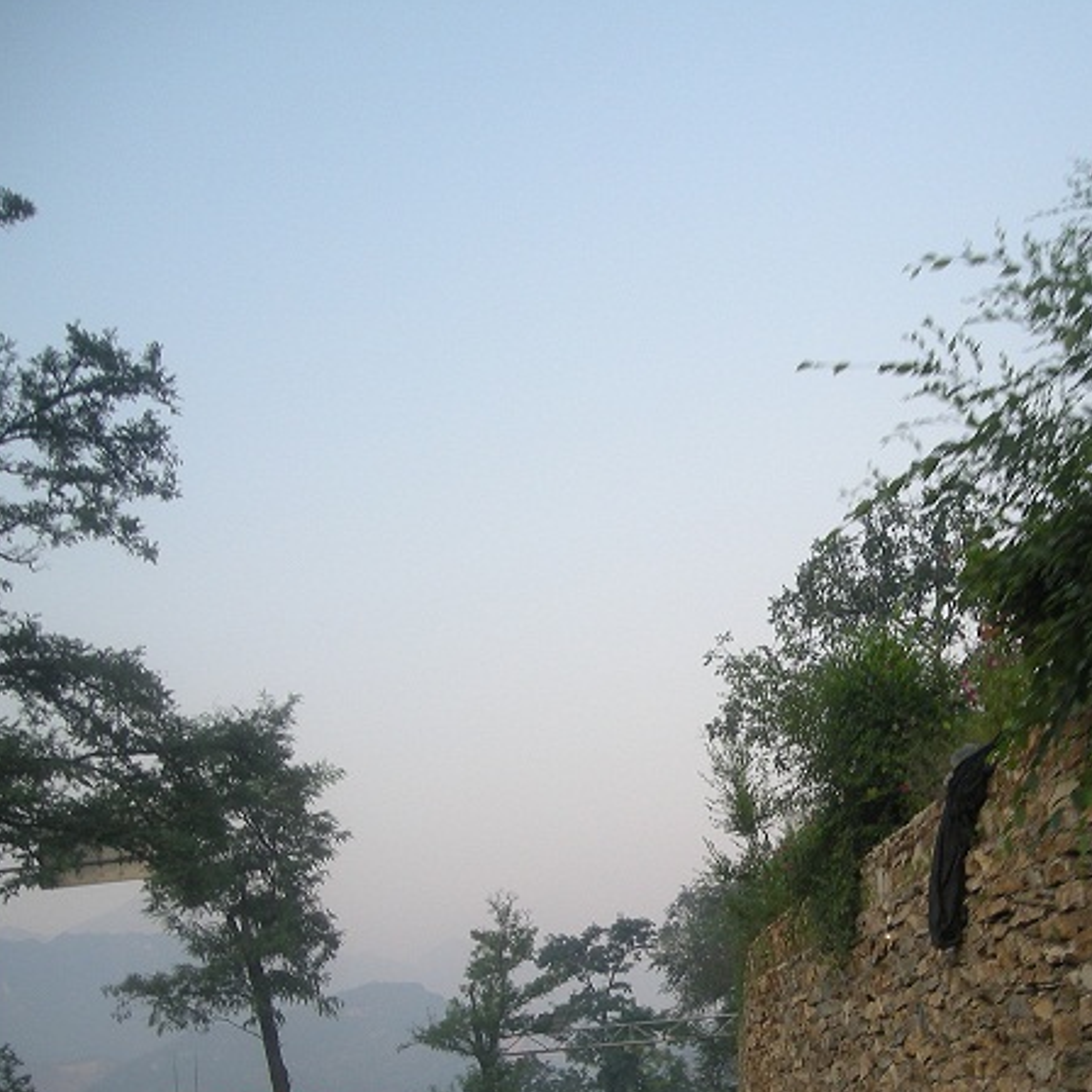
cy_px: 690
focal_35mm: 53
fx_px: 1892
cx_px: 792
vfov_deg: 32.0
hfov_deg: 31.7
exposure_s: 1/243
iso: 50
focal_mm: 5.7
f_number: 2.8
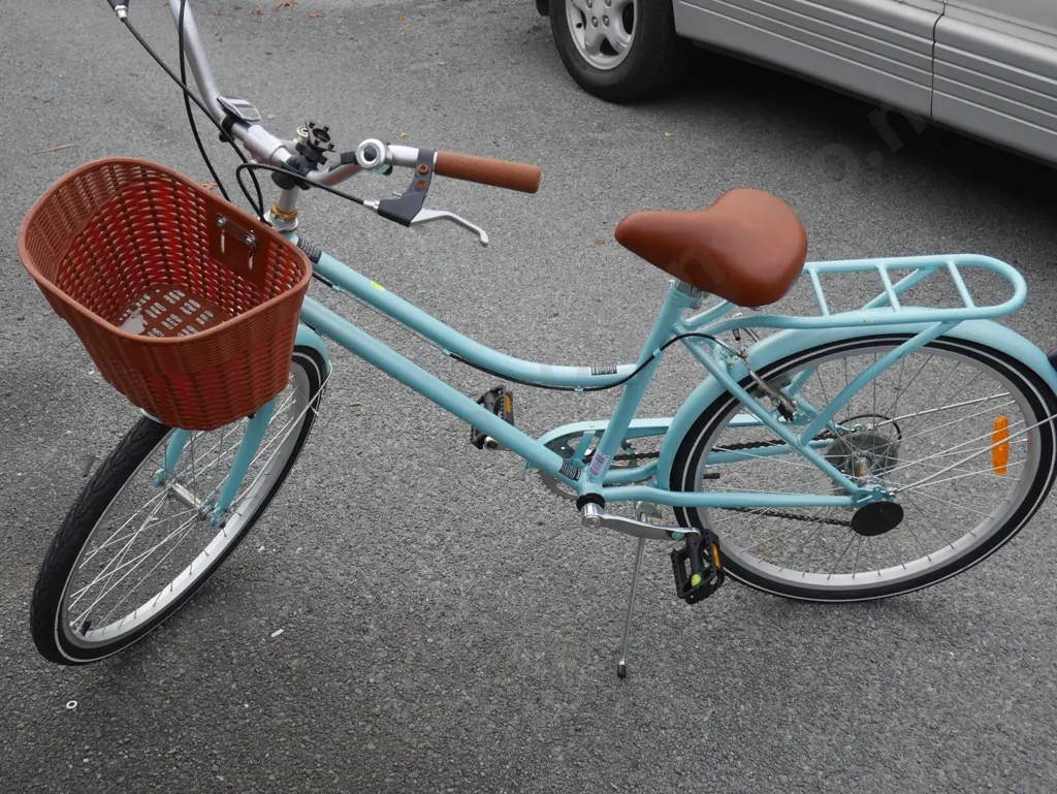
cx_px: 528
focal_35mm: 40
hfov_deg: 46.8
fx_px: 1222
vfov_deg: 36.0
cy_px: 397
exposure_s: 1/160
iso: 200
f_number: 5
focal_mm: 20
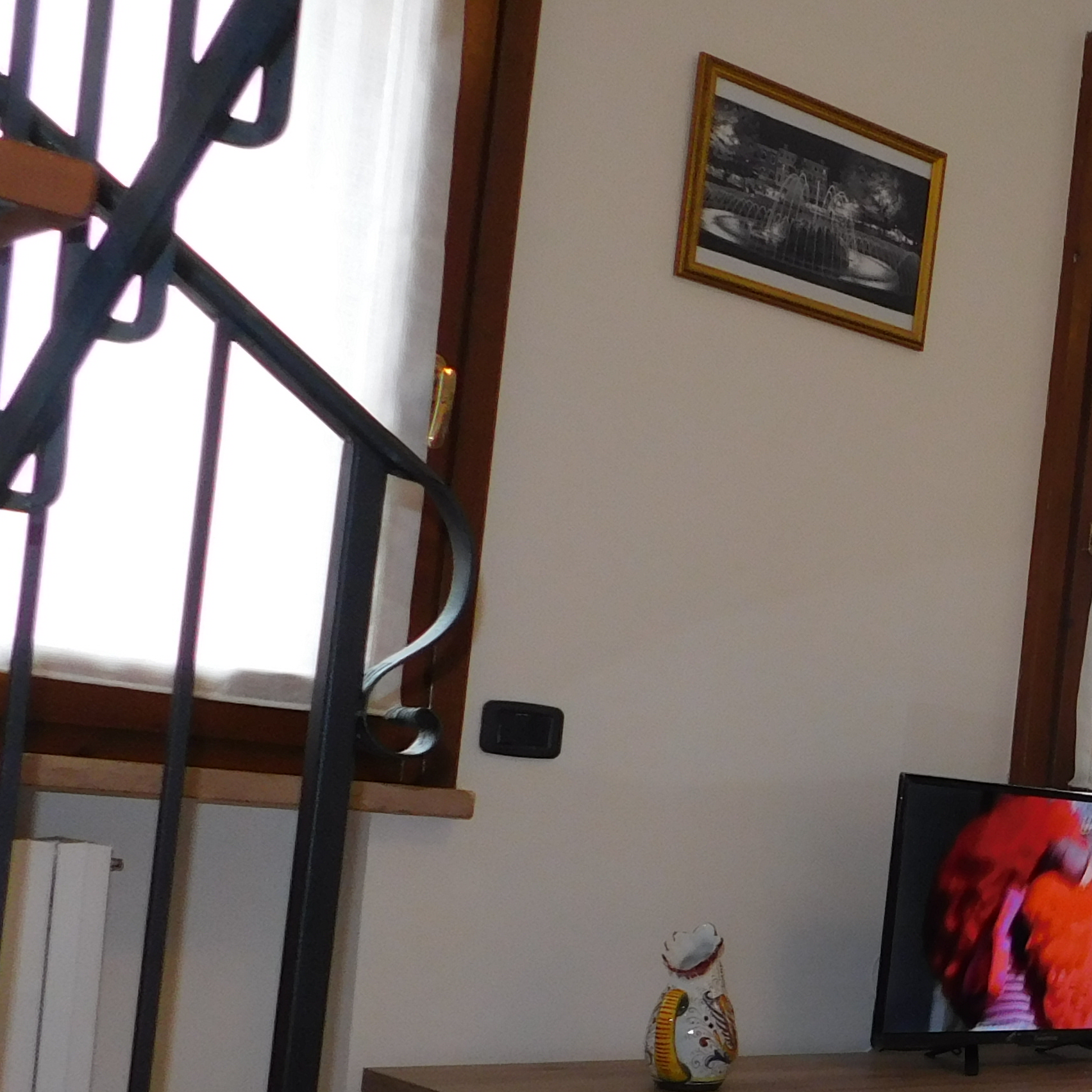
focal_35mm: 55
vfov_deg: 30.5
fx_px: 1963
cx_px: 1475
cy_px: 835
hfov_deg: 25.9
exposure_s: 1/40
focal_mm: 4
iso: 125
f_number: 3
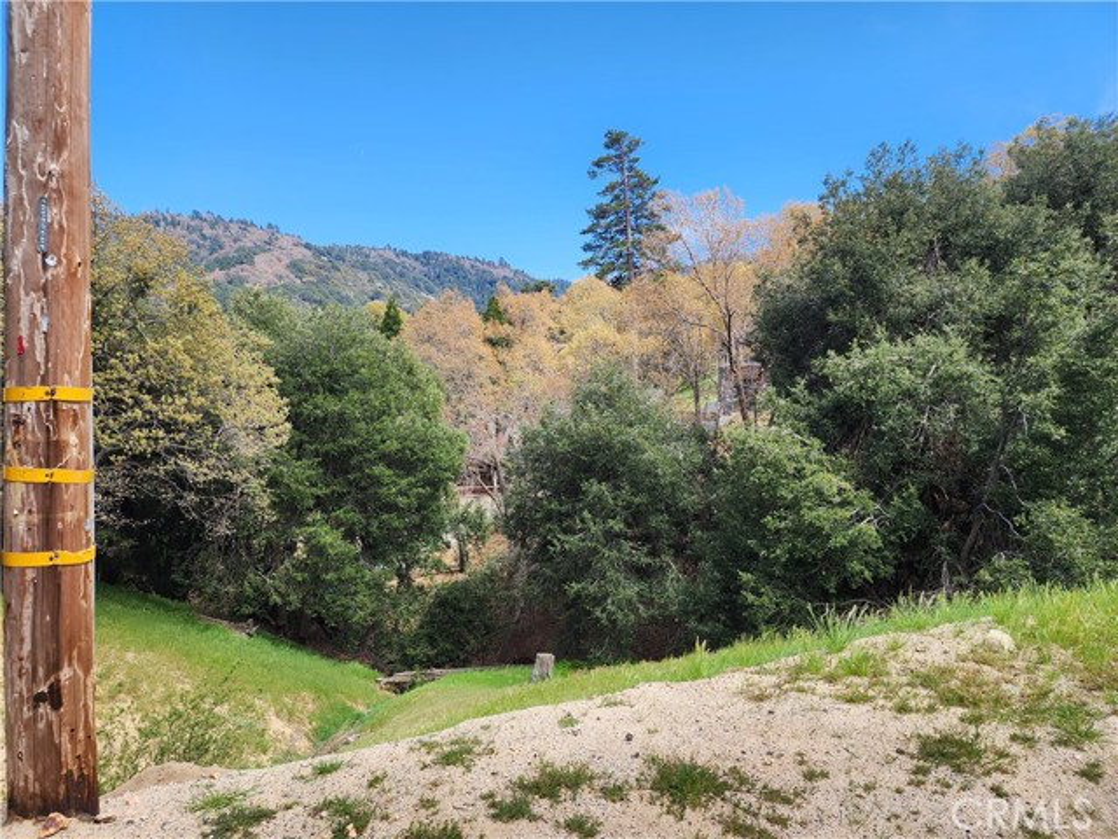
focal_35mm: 23
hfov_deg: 73.9
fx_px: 743
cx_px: 559
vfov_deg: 58.9
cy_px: 420
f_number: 1.8
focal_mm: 6.4
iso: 12
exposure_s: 1/500
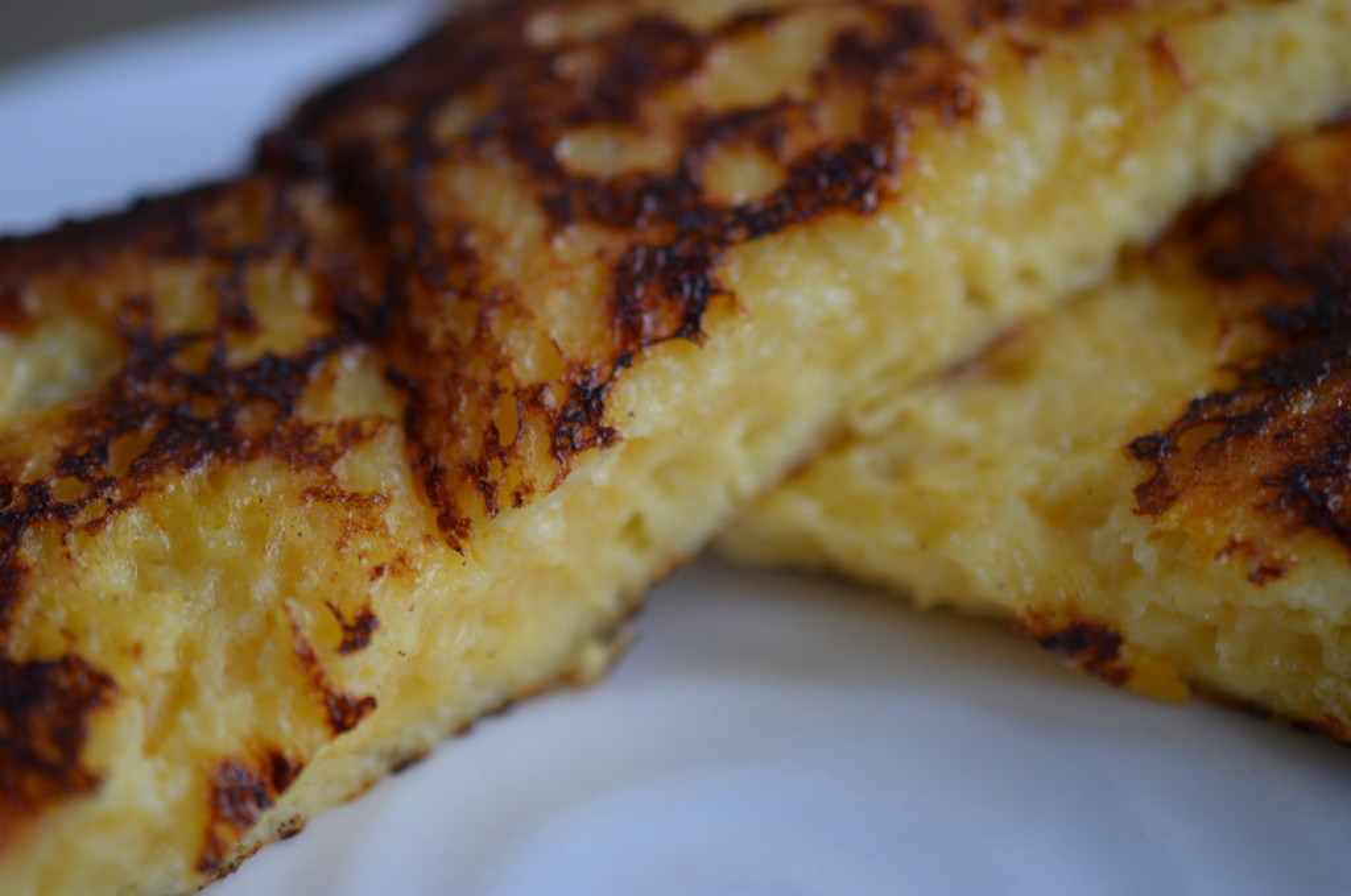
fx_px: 2249
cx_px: 676
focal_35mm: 60
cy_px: 448
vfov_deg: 22.6
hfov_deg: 33.4
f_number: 3.2
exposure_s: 1/60
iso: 450
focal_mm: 40
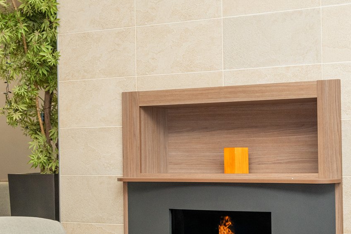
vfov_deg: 18.6
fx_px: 712
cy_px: 158
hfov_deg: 27.6
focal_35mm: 73
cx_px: 231
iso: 1000
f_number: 7.1
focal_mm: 30
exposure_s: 1/25
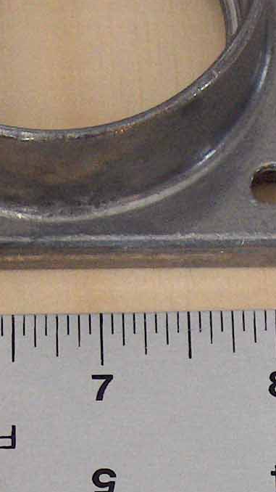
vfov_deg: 8.4
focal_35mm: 252
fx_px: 3281
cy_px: 648
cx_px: 272
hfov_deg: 4.8
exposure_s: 1/96.1
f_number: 3.2
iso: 200
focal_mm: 11.4
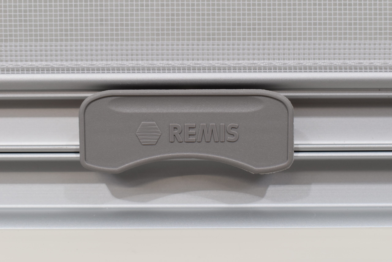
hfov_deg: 36.9
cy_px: 131
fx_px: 588
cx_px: 196
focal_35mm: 54
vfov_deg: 25.1
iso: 400
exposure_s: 1/60
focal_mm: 36
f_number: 8
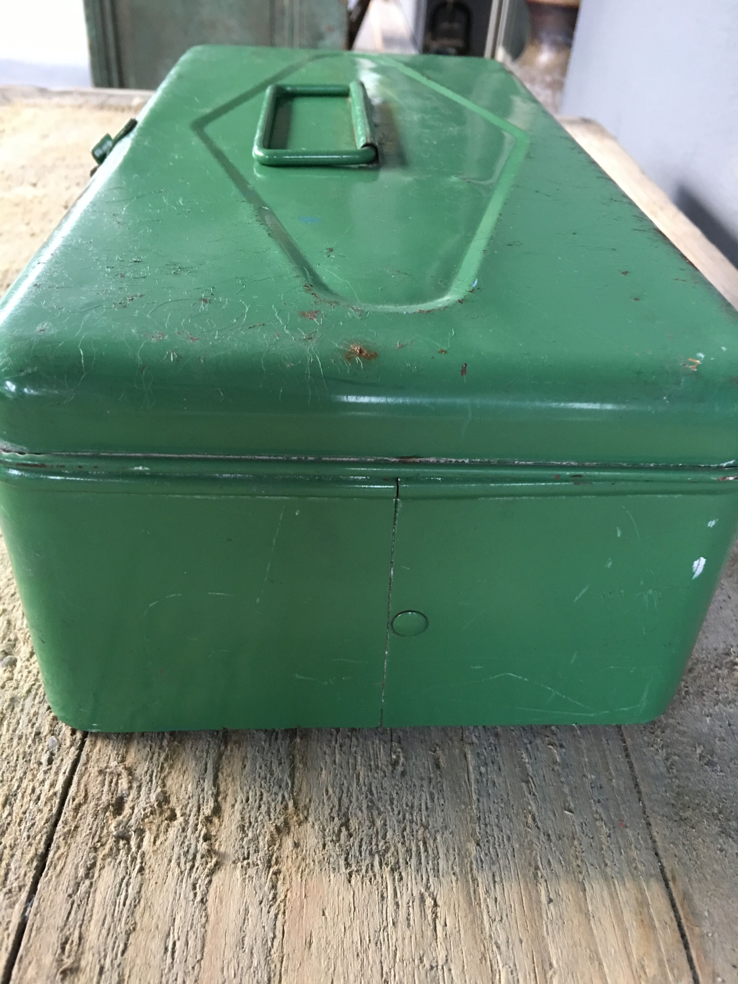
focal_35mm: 29
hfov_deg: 48.2
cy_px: 492
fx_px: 824
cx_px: 369
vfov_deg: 61.7
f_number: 2.2
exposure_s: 1/17
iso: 80
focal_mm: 4.15
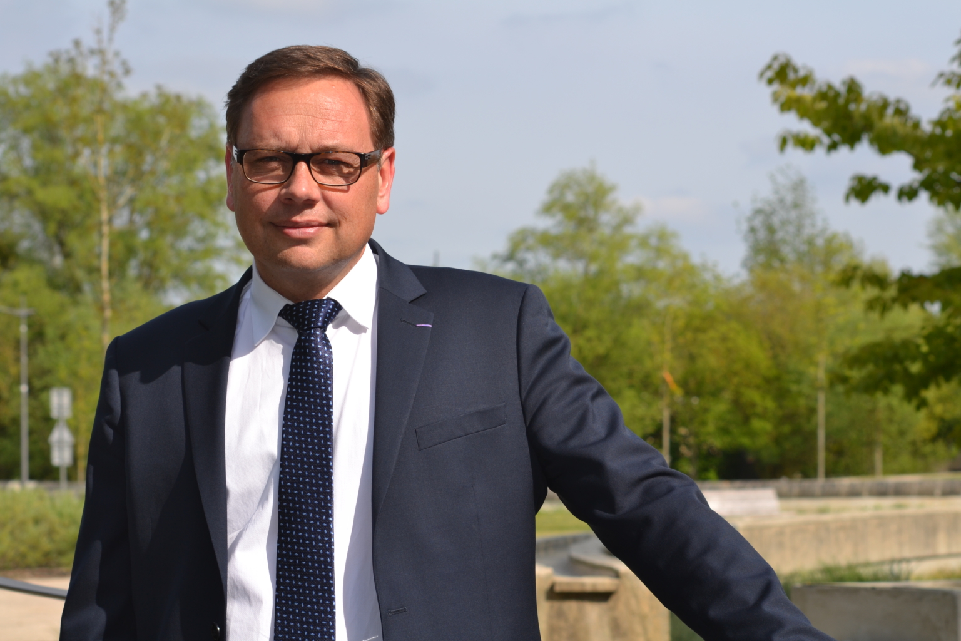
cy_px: 320
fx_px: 2803
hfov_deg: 19.5
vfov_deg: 13.0
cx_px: 480
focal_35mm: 105
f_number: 9
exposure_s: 1/200
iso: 100
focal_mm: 70
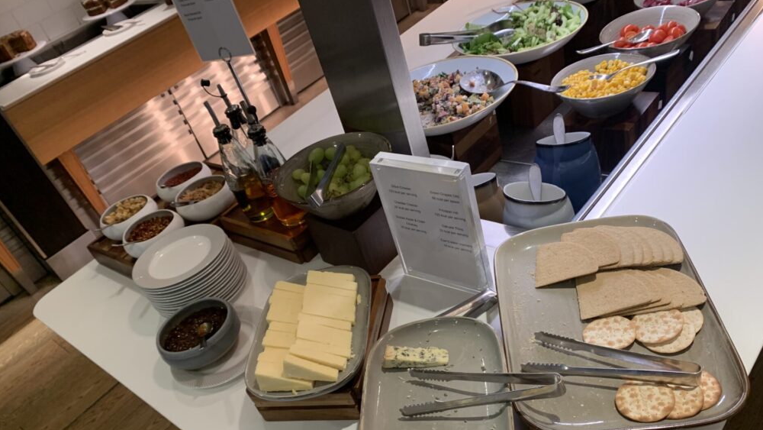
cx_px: 389
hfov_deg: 66.0
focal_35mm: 29
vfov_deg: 39.7
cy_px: 291
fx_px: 587
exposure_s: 1/50
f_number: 1.8
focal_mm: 4.25
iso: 160
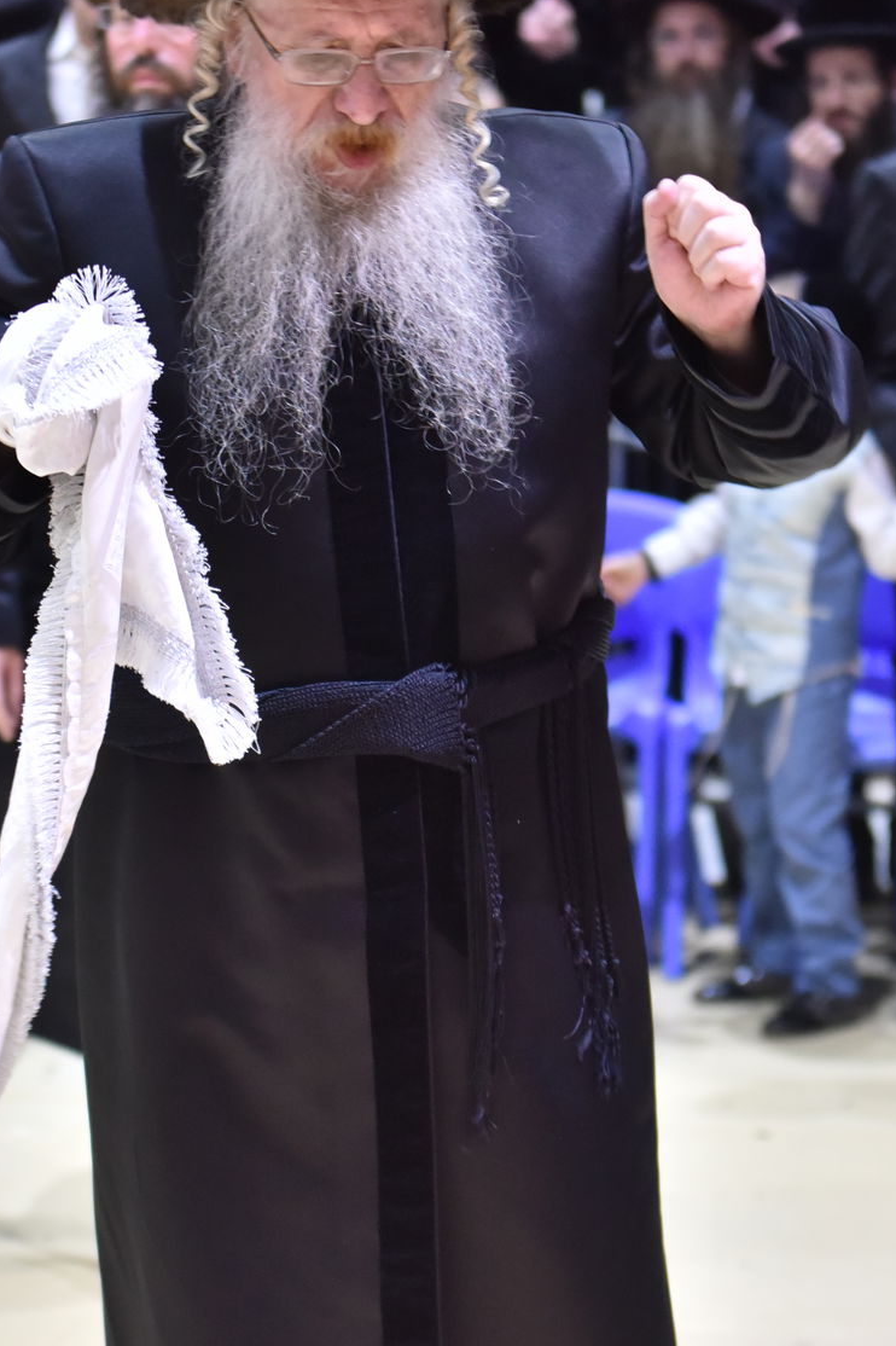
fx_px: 4931
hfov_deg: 10.4
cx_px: 337
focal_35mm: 132
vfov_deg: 15.5
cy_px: 662
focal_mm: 70
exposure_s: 1/125
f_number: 2.8
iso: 1600
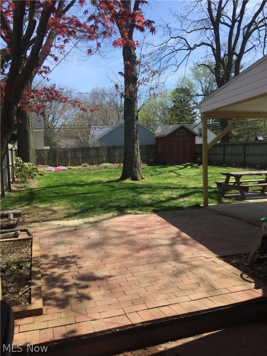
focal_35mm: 29
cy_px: 178
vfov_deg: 61.7
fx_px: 298
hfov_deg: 48.2
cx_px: 134
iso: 32
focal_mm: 4.15
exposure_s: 1/1319
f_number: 2.2
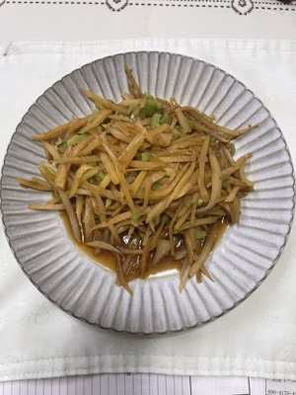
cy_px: 198
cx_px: 148
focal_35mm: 26
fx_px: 296
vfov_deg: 67.3
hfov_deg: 53.1
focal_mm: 4.2
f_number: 1.6
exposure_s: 1/100
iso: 80
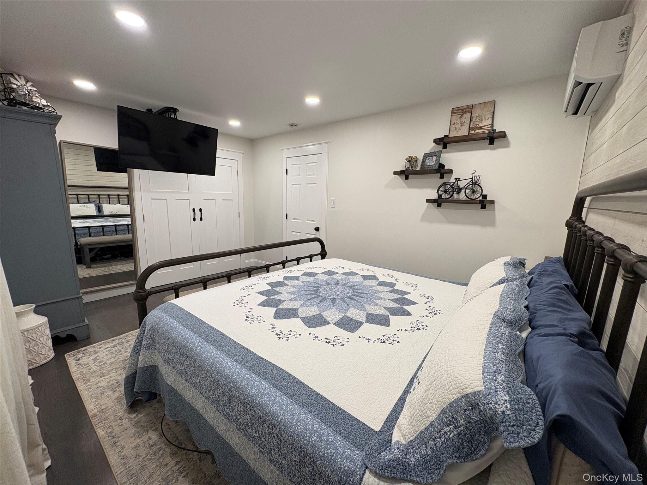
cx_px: 324
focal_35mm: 14
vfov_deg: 85.7
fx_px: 262
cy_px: 242
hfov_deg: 102.1
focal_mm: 2.22
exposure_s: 1/120
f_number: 2.2
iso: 160
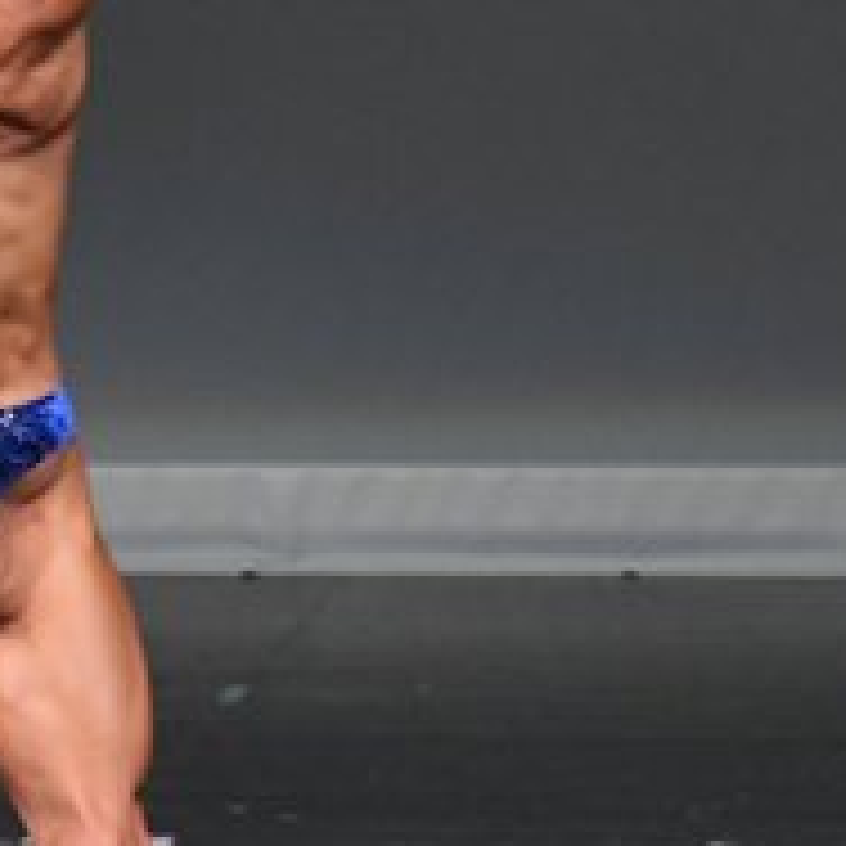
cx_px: -11
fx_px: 27540
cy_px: 333
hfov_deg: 1.8
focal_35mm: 996
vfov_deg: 1.8
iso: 4000
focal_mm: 190
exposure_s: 1/400
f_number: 5.6
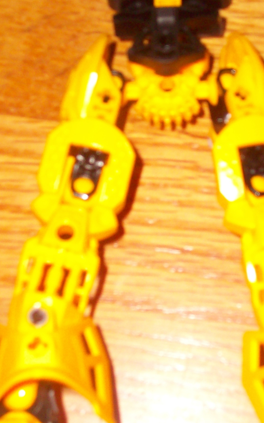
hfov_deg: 16.9
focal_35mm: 77
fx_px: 886
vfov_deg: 26.8
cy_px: 186
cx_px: 171
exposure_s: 1/65.1
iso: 160
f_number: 3.2
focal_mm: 7.1
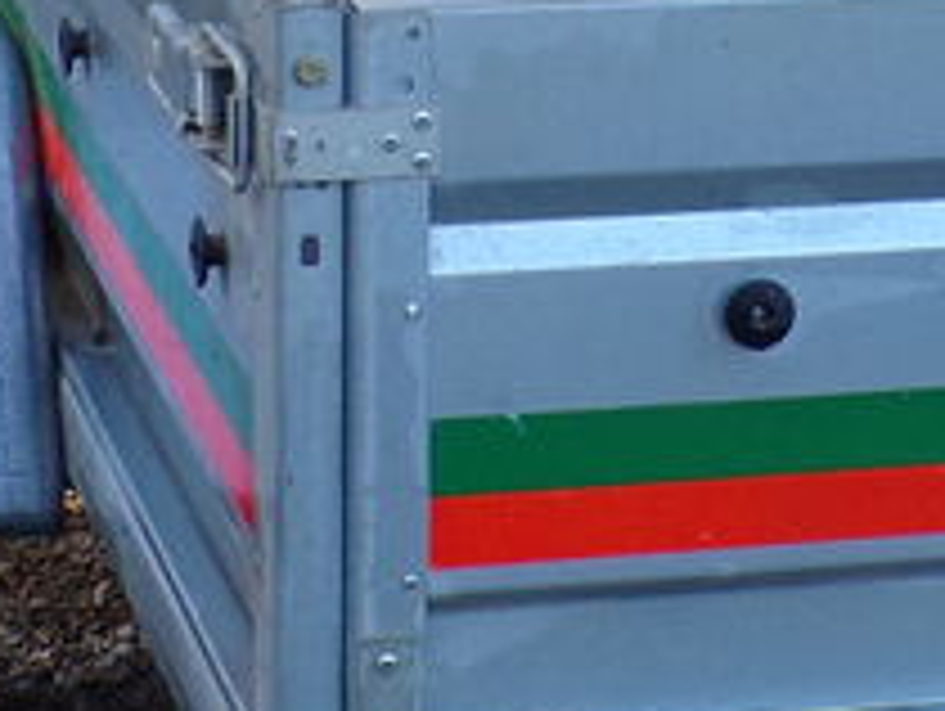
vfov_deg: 8.5
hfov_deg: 11.1
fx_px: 4810
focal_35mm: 176
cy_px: 266
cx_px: 963
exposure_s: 1/50
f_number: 4.7
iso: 80
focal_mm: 6.6
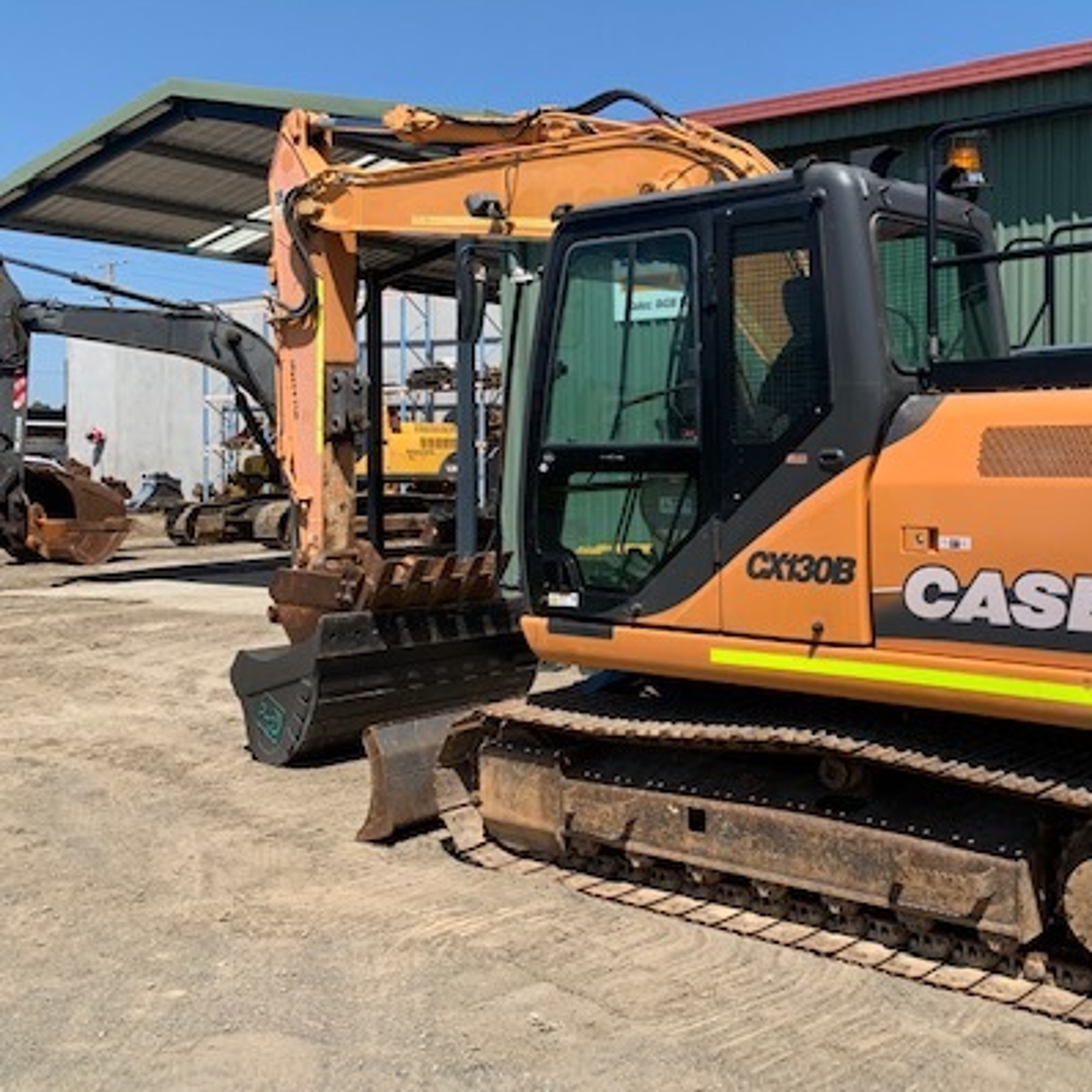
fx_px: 1321
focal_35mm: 37
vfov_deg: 44.9
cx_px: 834
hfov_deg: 43.3
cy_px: 510
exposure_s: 1/2257
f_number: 1.8
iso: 25
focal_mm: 4.25
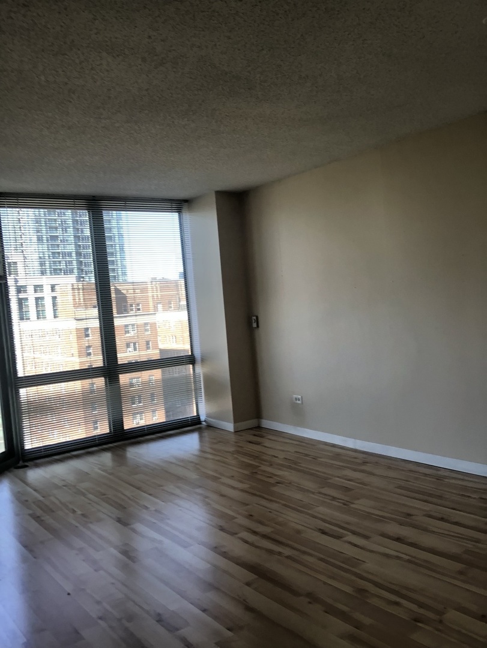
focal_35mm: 32
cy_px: 324
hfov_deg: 44.2
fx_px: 600
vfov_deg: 56.8
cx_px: 244
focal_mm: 2.87
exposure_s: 1/120
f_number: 2.2
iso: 50
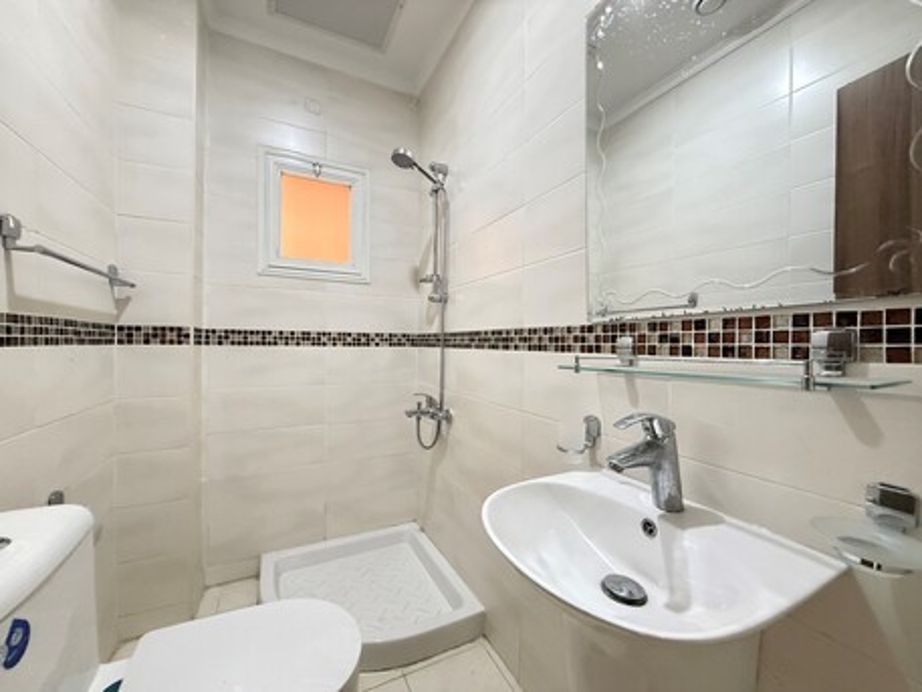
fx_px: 373
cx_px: 461
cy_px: 346
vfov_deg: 85.7
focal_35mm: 14
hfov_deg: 102.0
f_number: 2.2
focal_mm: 2.22
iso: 800
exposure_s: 1/50
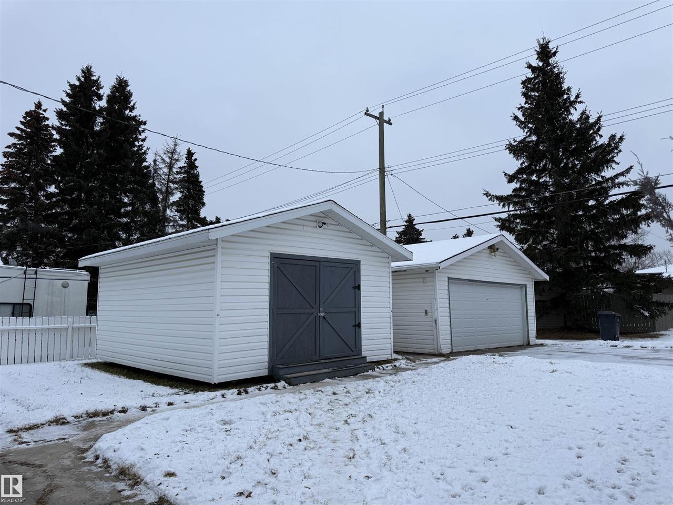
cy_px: 252
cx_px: 336
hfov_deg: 71.6
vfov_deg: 56.8
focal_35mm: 24
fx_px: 467
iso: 80
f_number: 1.78
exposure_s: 1/654
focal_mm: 6.76
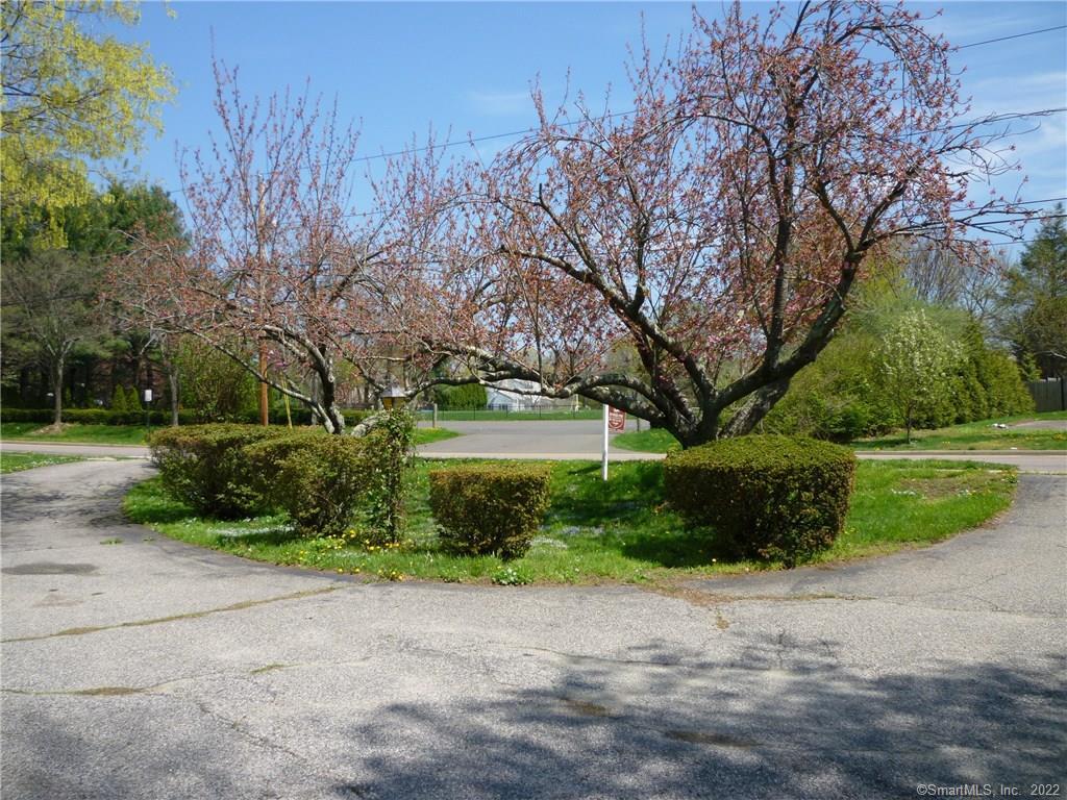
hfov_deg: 61.7
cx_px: 534
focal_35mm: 29
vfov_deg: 48.2
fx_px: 894
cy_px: 400
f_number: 3.5
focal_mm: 5.2
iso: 80
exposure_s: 1/500
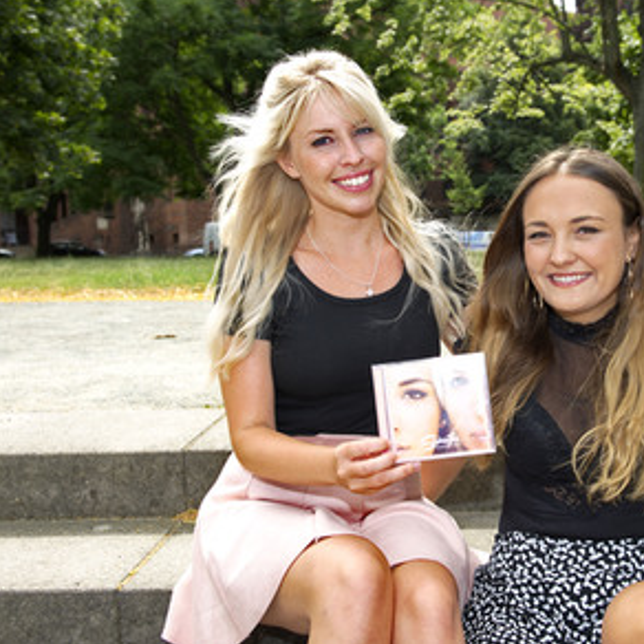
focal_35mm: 38
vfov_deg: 43.9
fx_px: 800
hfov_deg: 43.1
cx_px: 441
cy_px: 318
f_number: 6.3
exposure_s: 1/250
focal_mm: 29
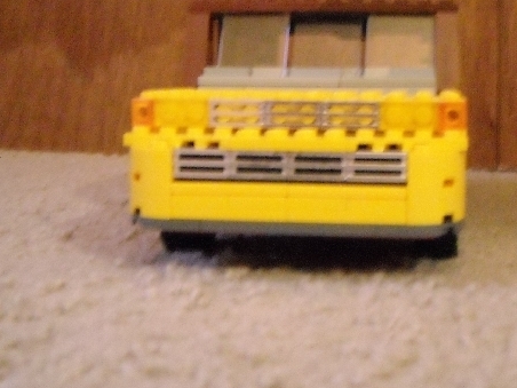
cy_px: 121
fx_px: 926
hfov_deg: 31.0
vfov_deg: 23.5
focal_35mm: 62
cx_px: 327
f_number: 2.8
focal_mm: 5.7
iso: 800
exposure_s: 1/2.5
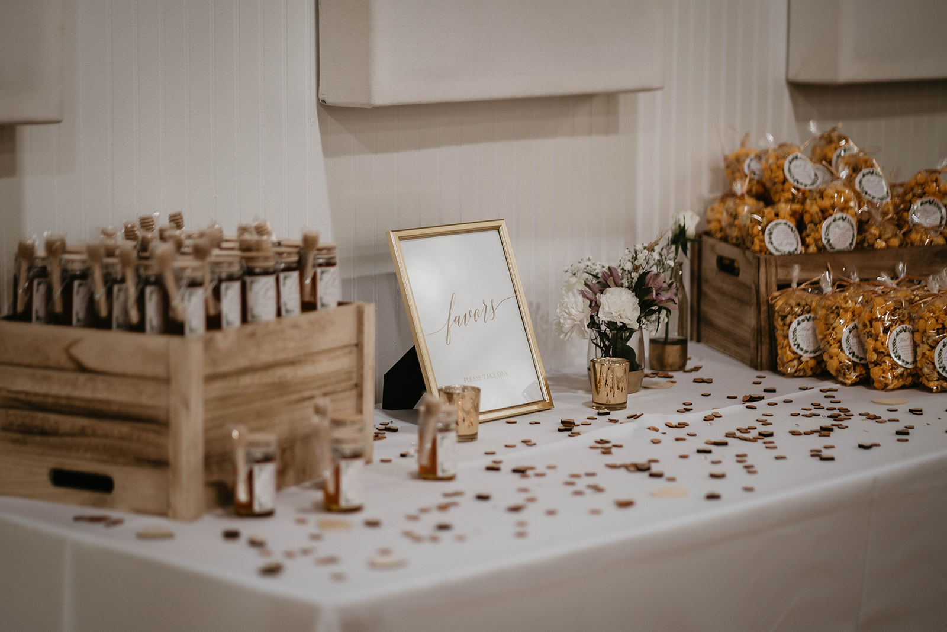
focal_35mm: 85
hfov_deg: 23.9
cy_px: 316
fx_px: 2236
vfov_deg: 16.1
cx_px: 474
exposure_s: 1/100
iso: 200
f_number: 1.8
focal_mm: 85
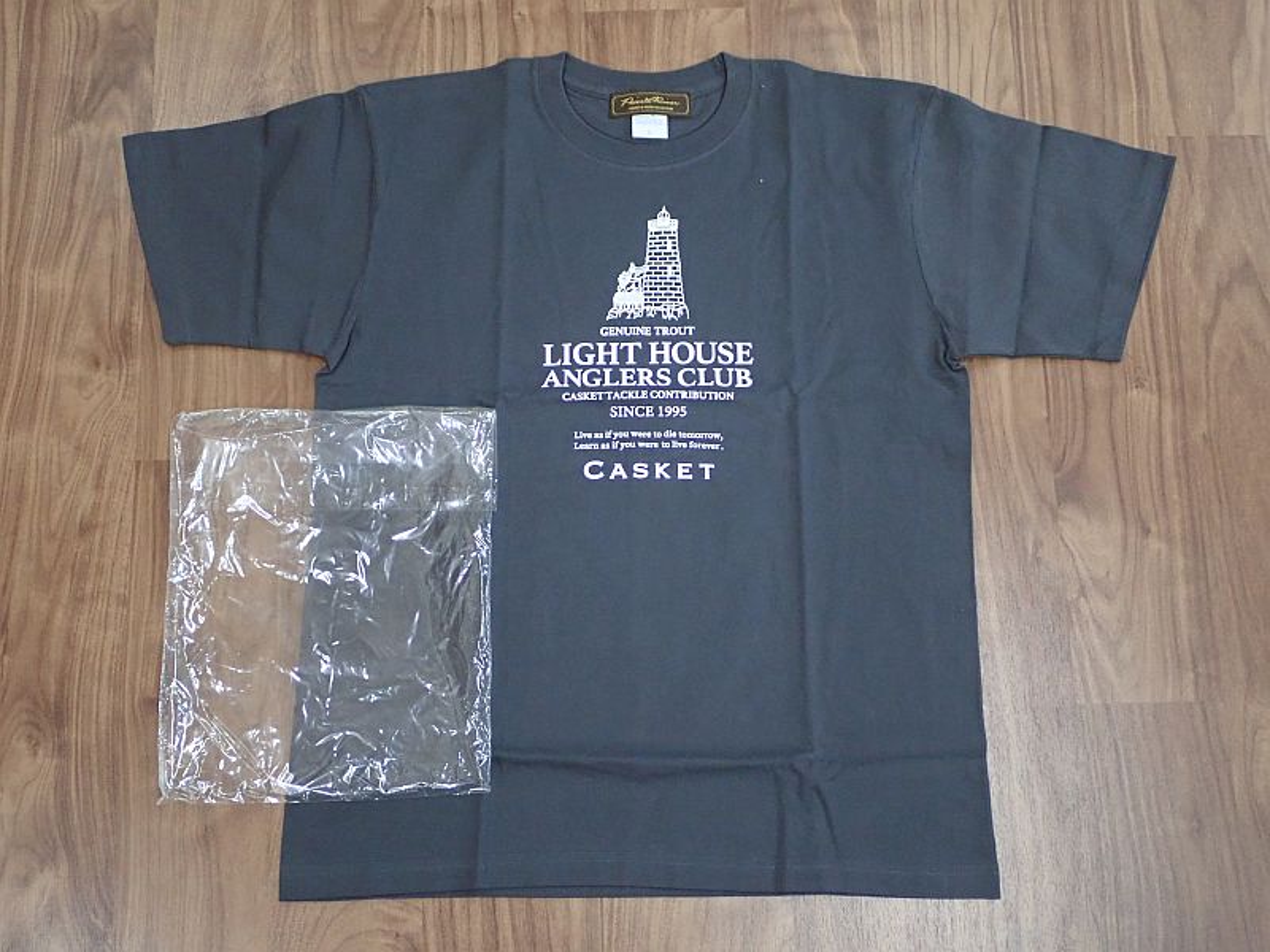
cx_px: 635
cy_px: 476
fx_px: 1578
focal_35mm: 43
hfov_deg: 43.9
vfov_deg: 33.6
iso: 800
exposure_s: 1/30
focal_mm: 7.86
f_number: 2.9
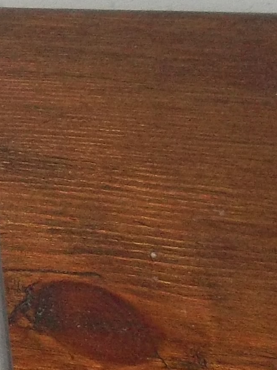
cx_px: -216
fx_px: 1418
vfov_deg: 14.8
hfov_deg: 10.5
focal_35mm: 133
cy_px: 249
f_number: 3.5
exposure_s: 1/30
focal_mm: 4.9
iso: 160
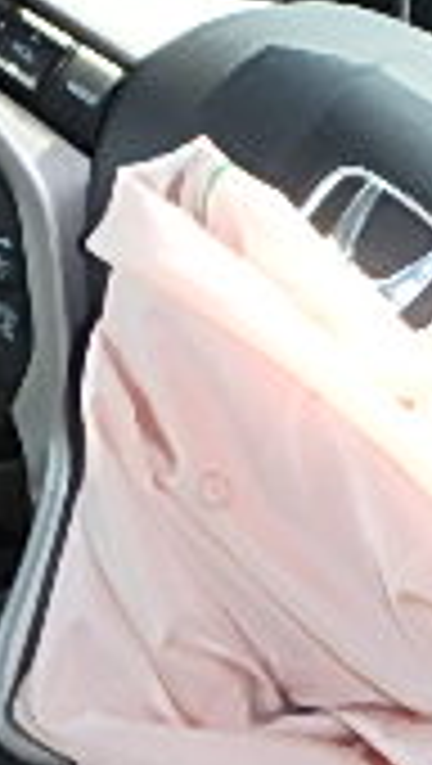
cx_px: 806
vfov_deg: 24.6
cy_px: 495
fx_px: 1746
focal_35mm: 86
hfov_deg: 12.7
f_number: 3.5
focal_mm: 3.7
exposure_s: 1/200
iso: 125
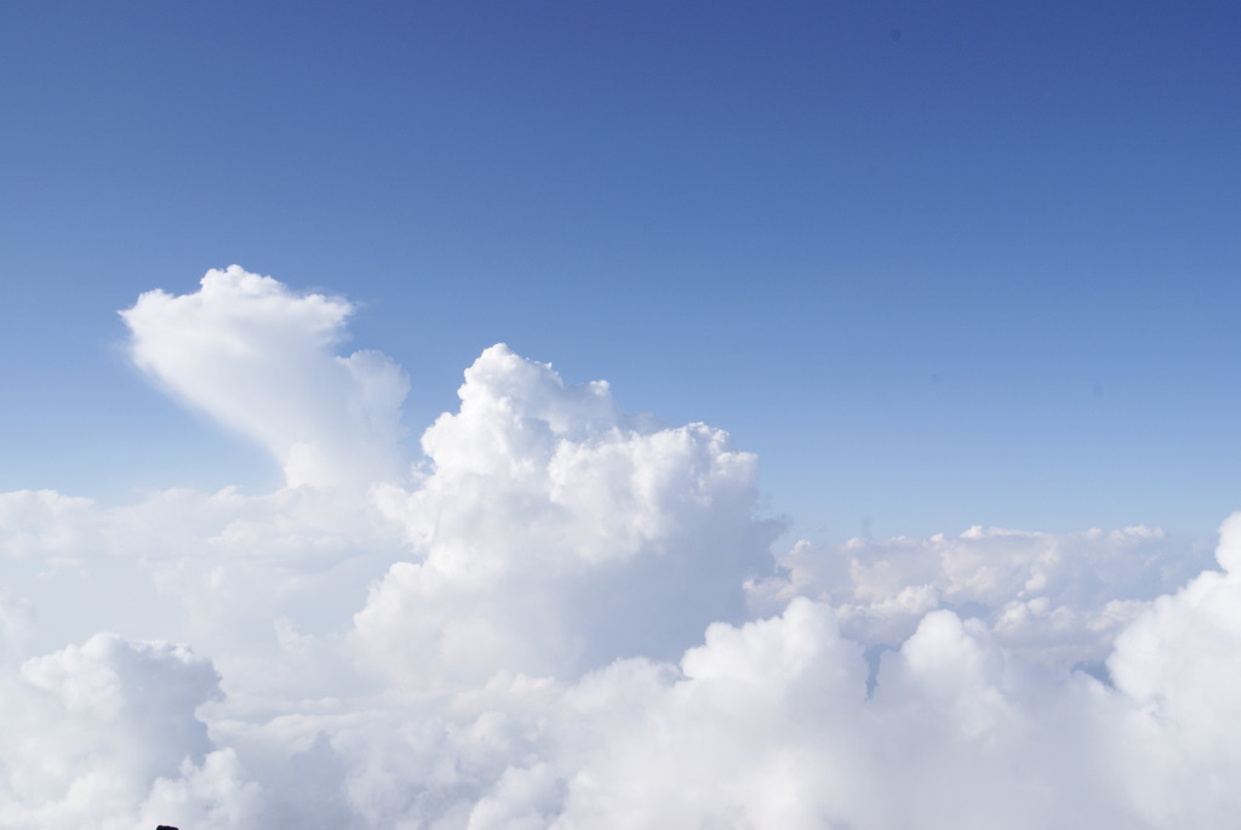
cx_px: 620
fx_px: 1035
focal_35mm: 30
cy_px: 415
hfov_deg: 61.9
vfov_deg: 43.7
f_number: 16
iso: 100
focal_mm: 20
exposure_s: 1/160
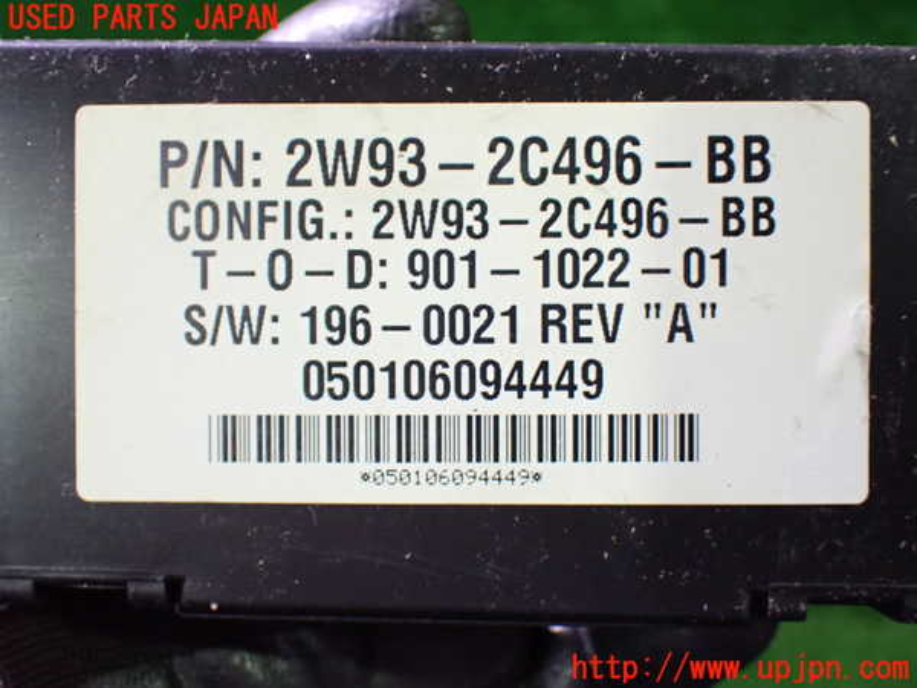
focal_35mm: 44
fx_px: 1166
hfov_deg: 42.9
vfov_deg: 32.9
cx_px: 458
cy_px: 344
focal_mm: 7.84
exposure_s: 1/60
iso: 800
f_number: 2.9
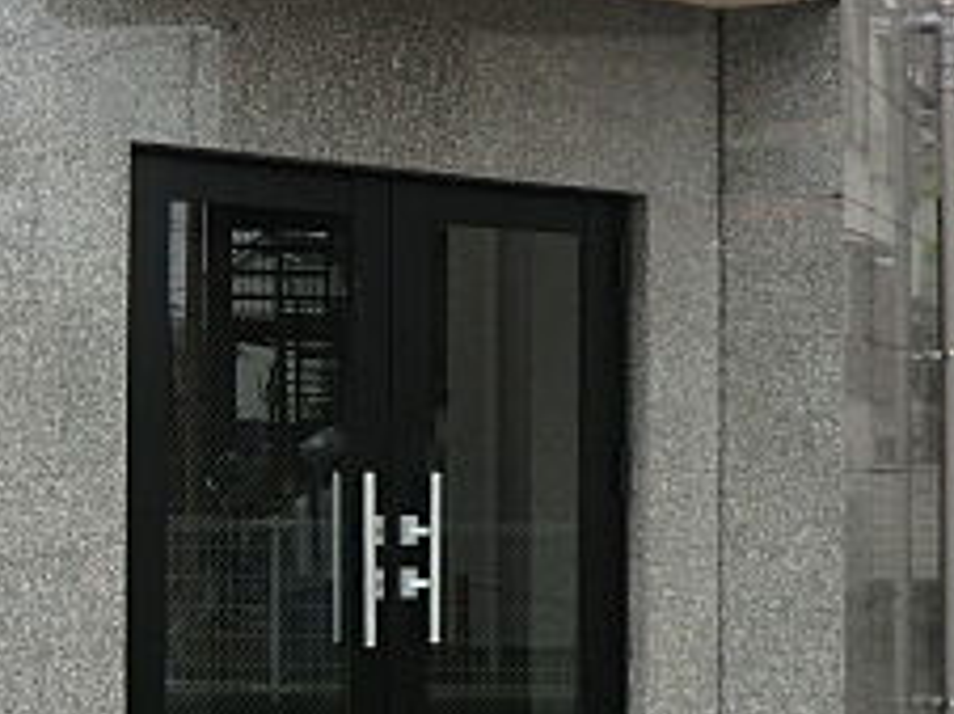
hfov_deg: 28.4
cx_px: 333
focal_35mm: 68
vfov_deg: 21.6
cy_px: 422
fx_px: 1872
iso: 80
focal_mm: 4.3
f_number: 3.2
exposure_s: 1/60
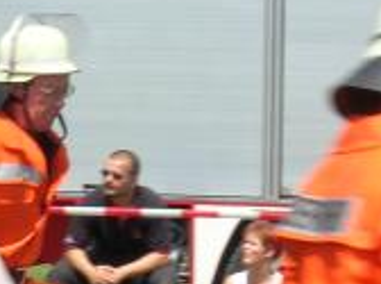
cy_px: 364
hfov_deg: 5.1
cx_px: -14
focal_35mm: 389
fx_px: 4269
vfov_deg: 3.8
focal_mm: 17.1
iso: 50
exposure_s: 1/103
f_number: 8.2
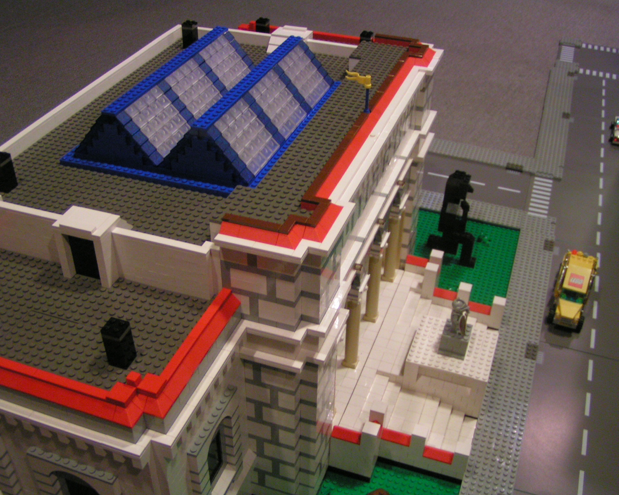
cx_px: 290
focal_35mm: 40
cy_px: 246
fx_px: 733
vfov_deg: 37.3
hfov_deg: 45.8
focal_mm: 5.8
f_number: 2.8
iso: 200
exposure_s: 1/15
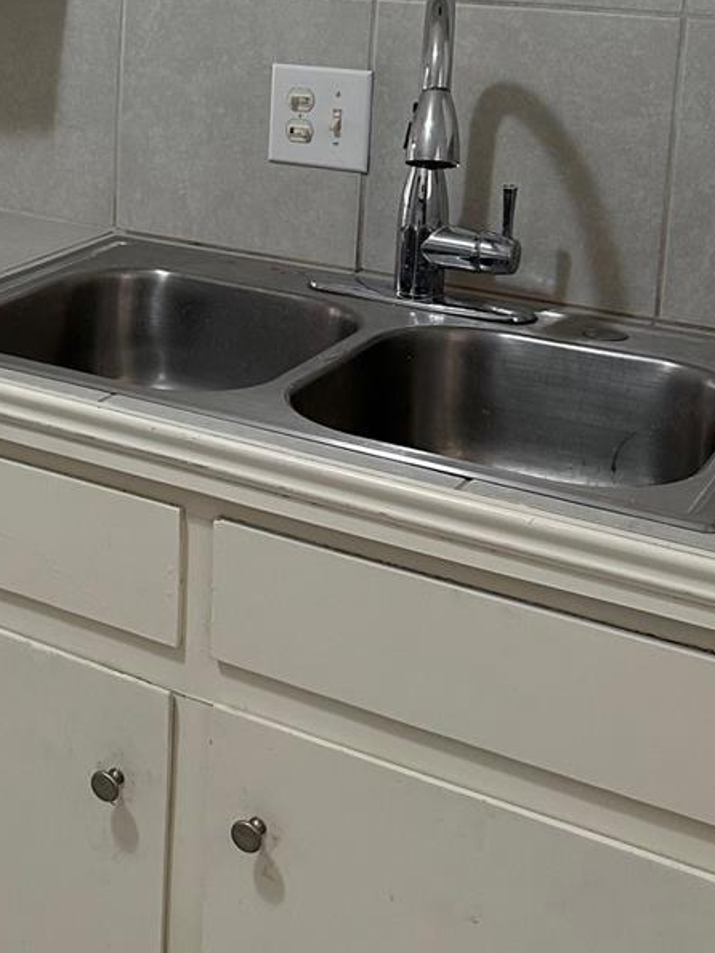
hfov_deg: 21.9
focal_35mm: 62
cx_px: -146
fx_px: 1708
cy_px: 146
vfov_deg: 30.2
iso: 160
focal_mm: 6.86
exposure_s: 1/120
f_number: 1.78
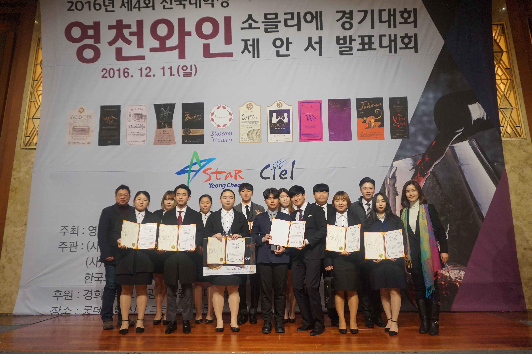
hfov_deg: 73.8
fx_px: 354
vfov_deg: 53.1
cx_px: 266
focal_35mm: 24
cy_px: 177
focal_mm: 16
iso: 1000
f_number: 4
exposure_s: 1/160
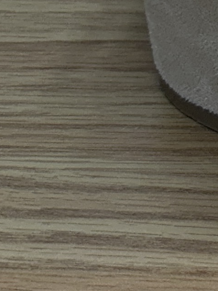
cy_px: -212
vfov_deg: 11.7
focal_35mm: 158
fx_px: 1326
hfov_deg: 8.3
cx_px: 583
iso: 64
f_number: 1.5
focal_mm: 5.7
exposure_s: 1/120
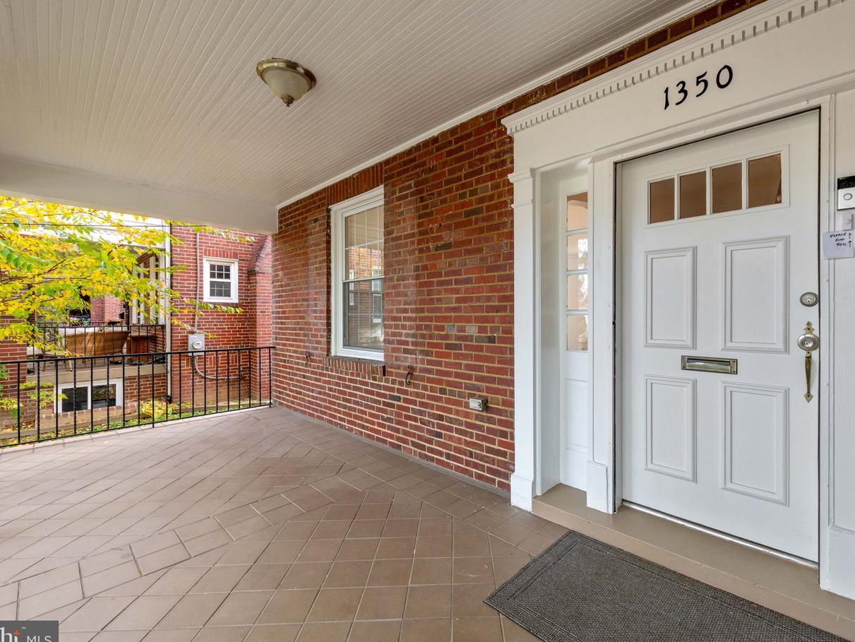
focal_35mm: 16
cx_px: 457
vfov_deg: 78.1
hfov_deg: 94.3
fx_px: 395
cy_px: 318
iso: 250
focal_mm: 14
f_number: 9
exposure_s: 1/30
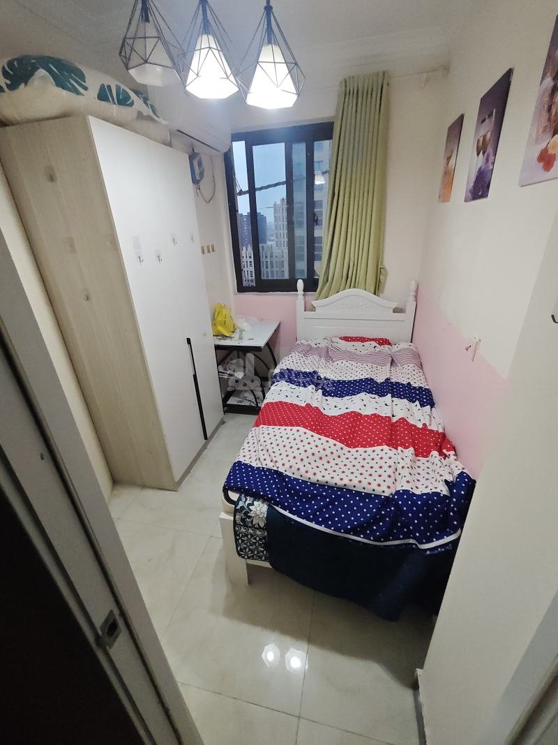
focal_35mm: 15
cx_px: 279
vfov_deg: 98.2
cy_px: 372
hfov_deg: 81.7
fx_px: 322
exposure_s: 1/50
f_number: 2.2
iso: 250
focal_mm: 1.91
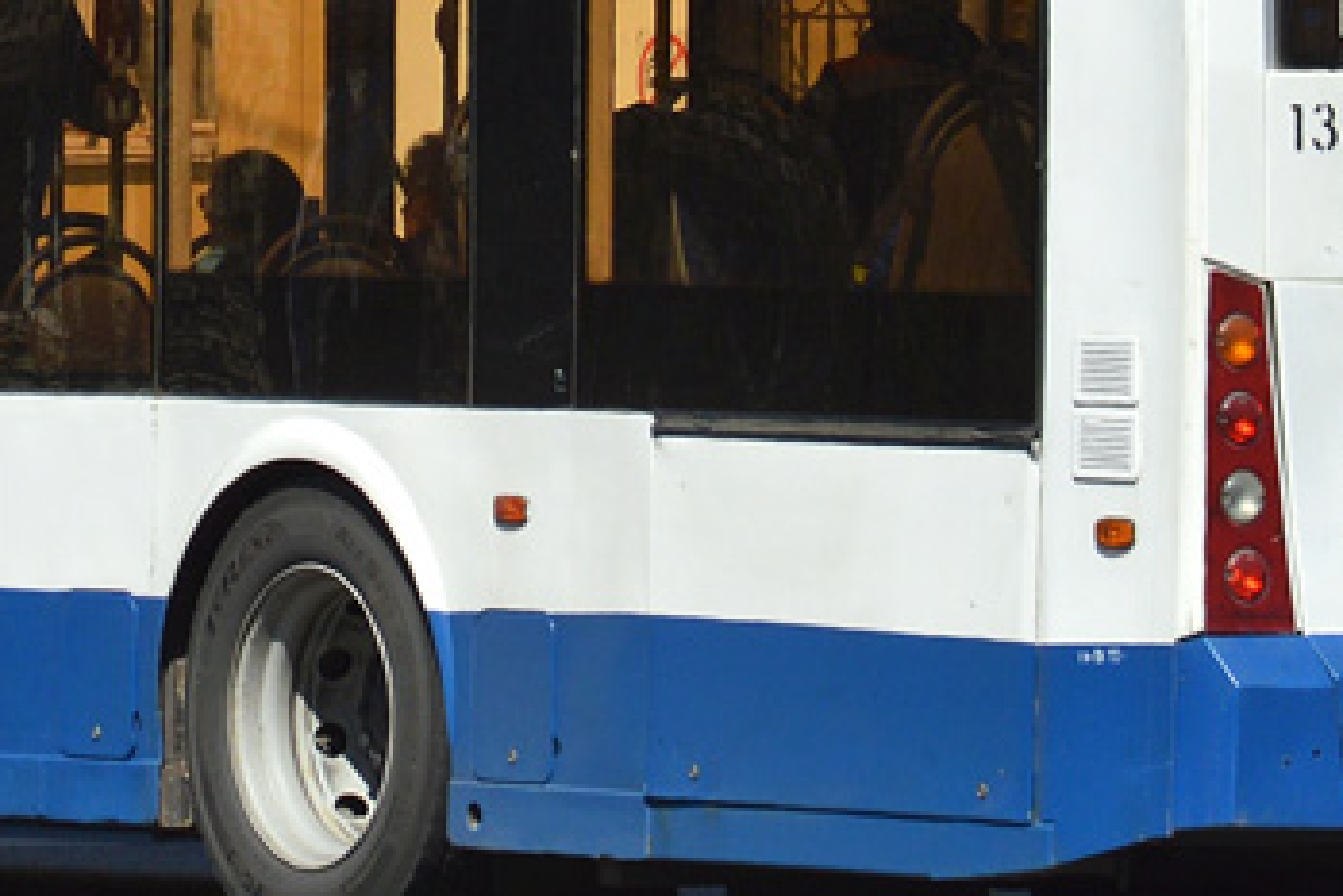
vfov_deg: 2.5
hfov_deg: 3.8
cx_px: 285
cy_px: -600
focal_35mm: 548
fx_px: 20456
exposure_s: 1/640
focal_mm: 85
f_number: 7.1
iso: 100
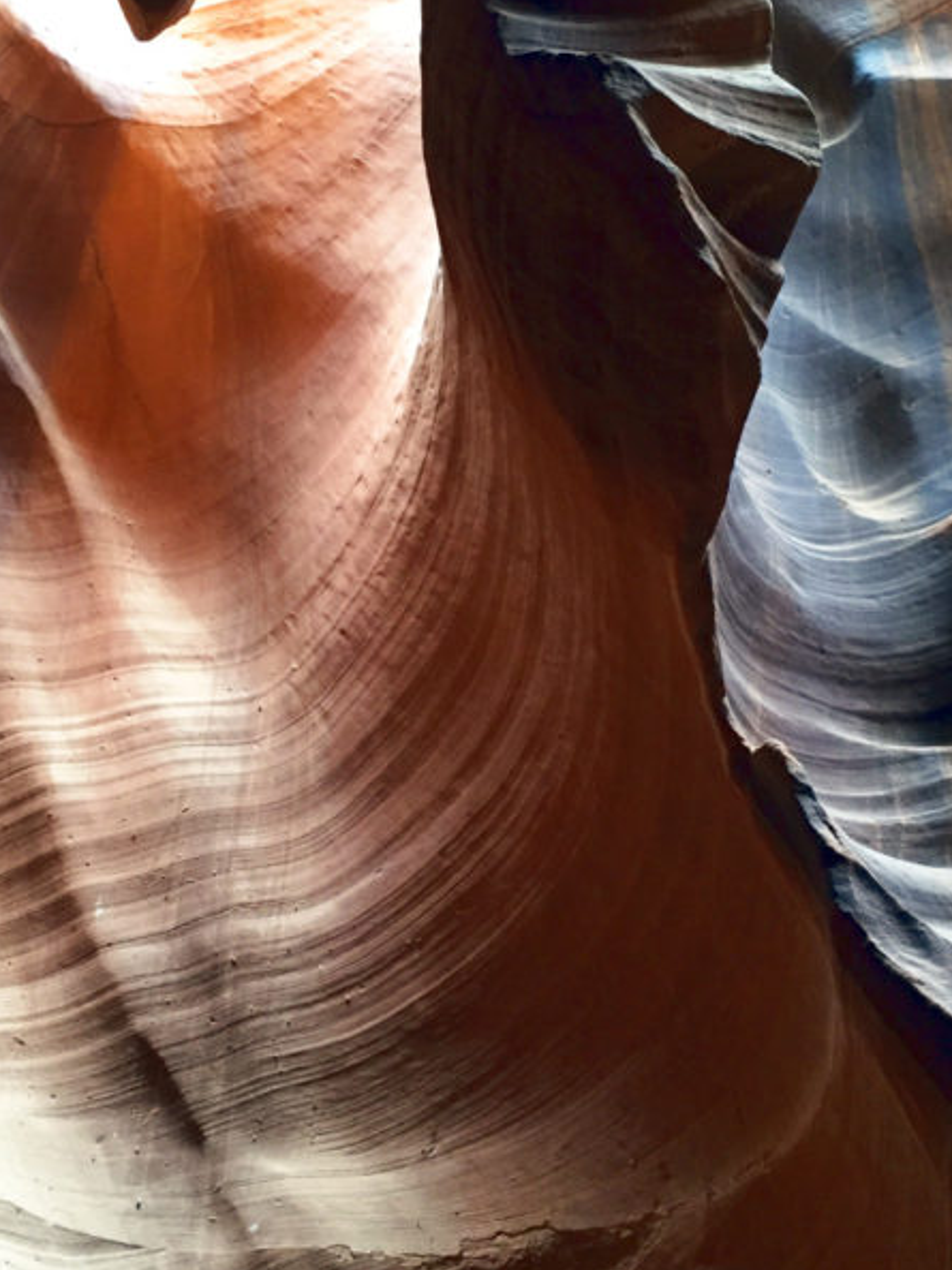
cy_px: 594
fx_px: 1835
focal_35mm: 50
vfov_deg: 38.2
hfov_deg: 29.1
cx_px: 473
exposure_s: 1/30
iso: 160
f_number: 2.2
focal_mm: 4.15
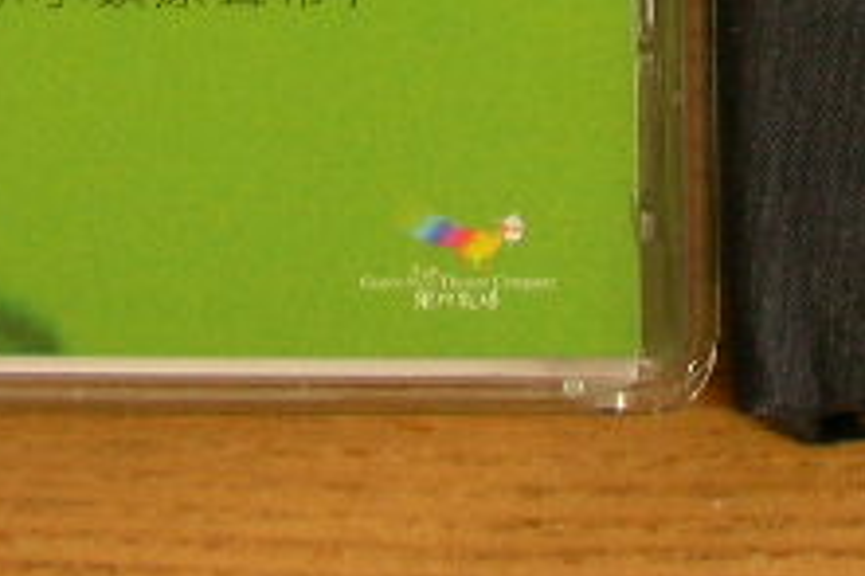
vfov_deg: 7.5
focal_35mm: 169
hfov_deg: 12.1
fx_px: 4058
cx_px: 626
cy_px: -913
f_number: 3
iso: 50
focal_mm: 5.8
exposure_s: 1/36.6
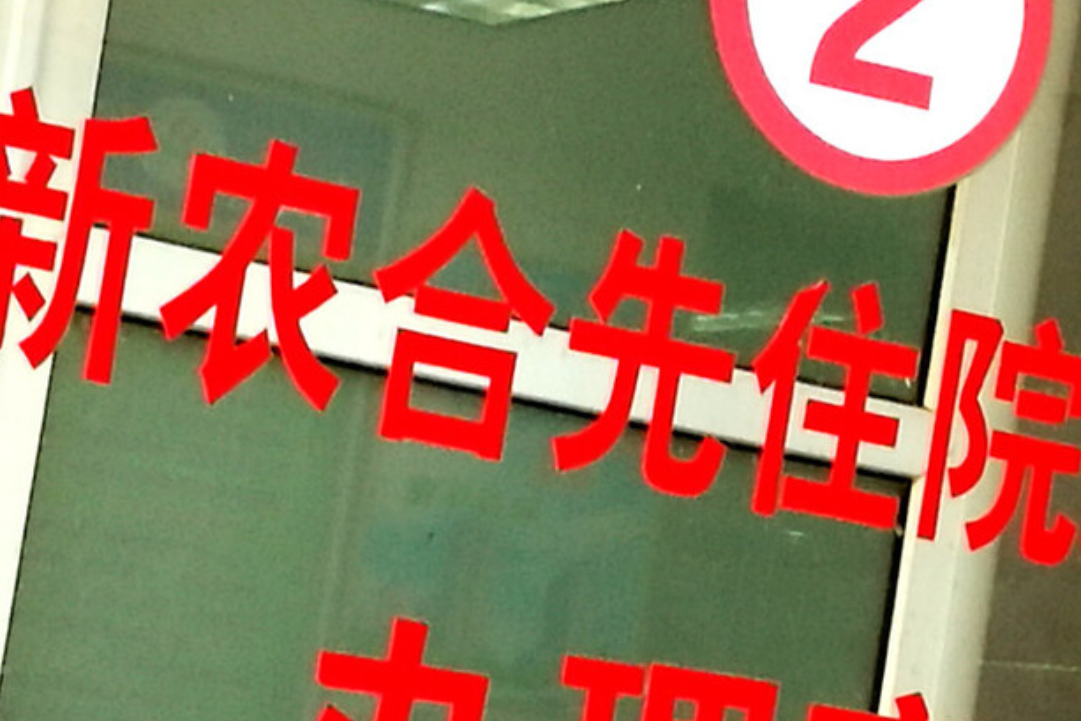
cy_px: 620
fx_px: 1652
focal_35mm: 55
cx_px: 748
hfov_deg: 35.8
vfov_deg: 24.1
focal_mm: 4.5
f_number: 2.2
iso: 160
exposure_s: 1/33.3
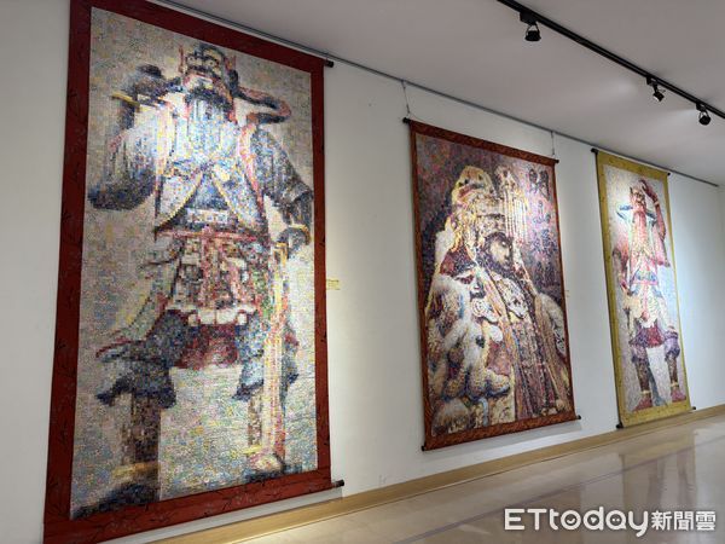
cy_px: 272
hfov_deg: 71.6
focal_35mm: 24
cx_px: 362
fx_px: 503
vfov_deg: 56.8
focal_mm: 6.76
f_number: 1.78
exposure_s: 1/120
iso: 125
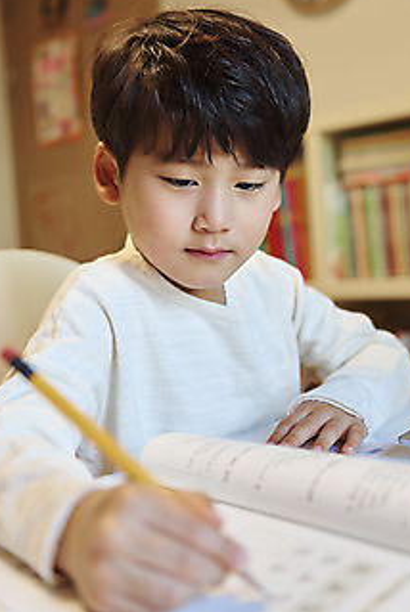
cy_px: 262
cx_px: 200
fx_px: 852
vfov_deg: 39.5
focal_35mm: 50
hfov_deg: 27.0
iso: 400
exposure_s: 1/100
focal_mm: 40
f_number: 2.8
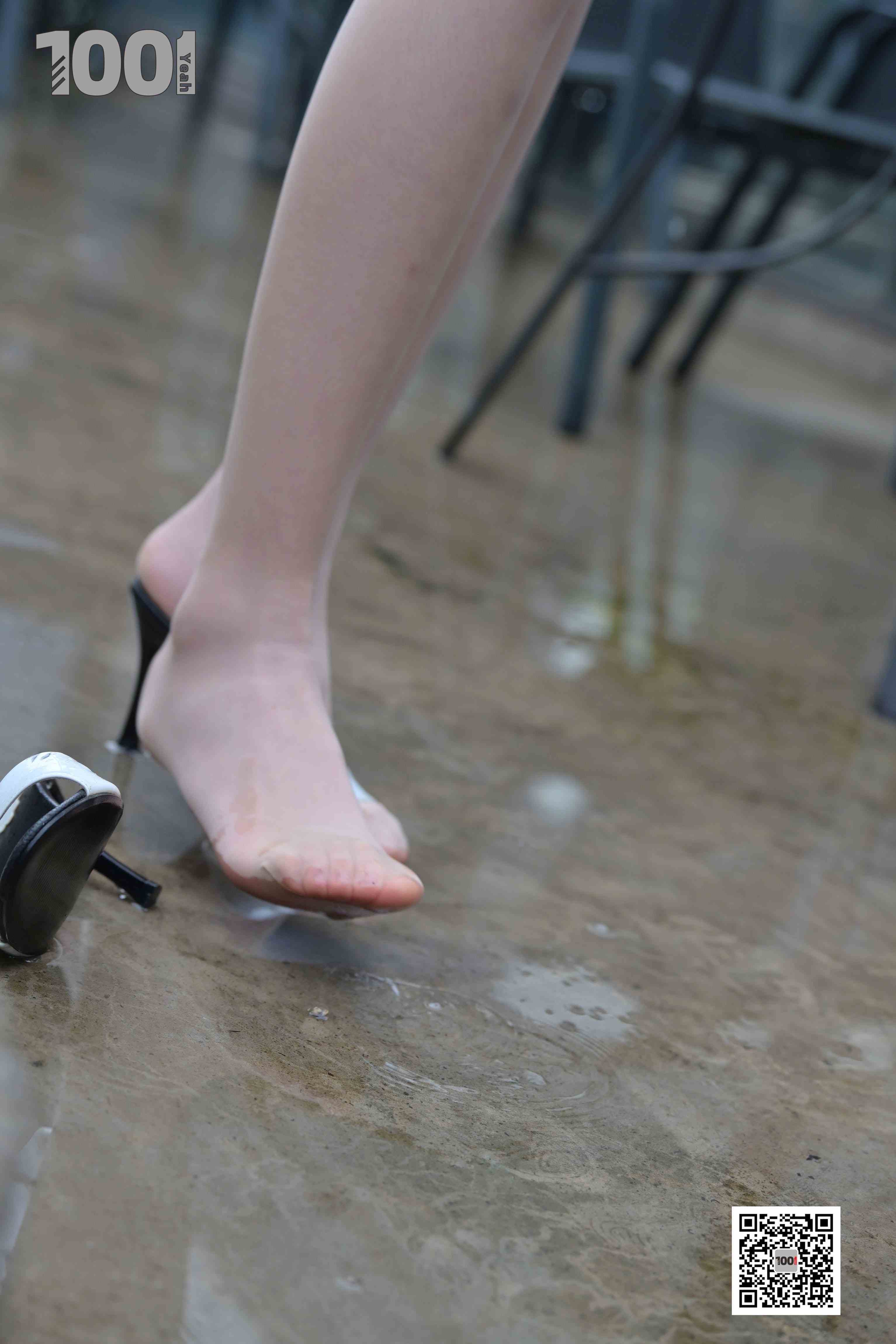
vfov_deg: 28.8
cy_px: 672
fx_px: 2613
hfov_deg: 19.5
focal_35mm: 70
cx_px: 448
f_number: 4.5
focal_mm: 70
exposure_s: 1/250
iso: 640
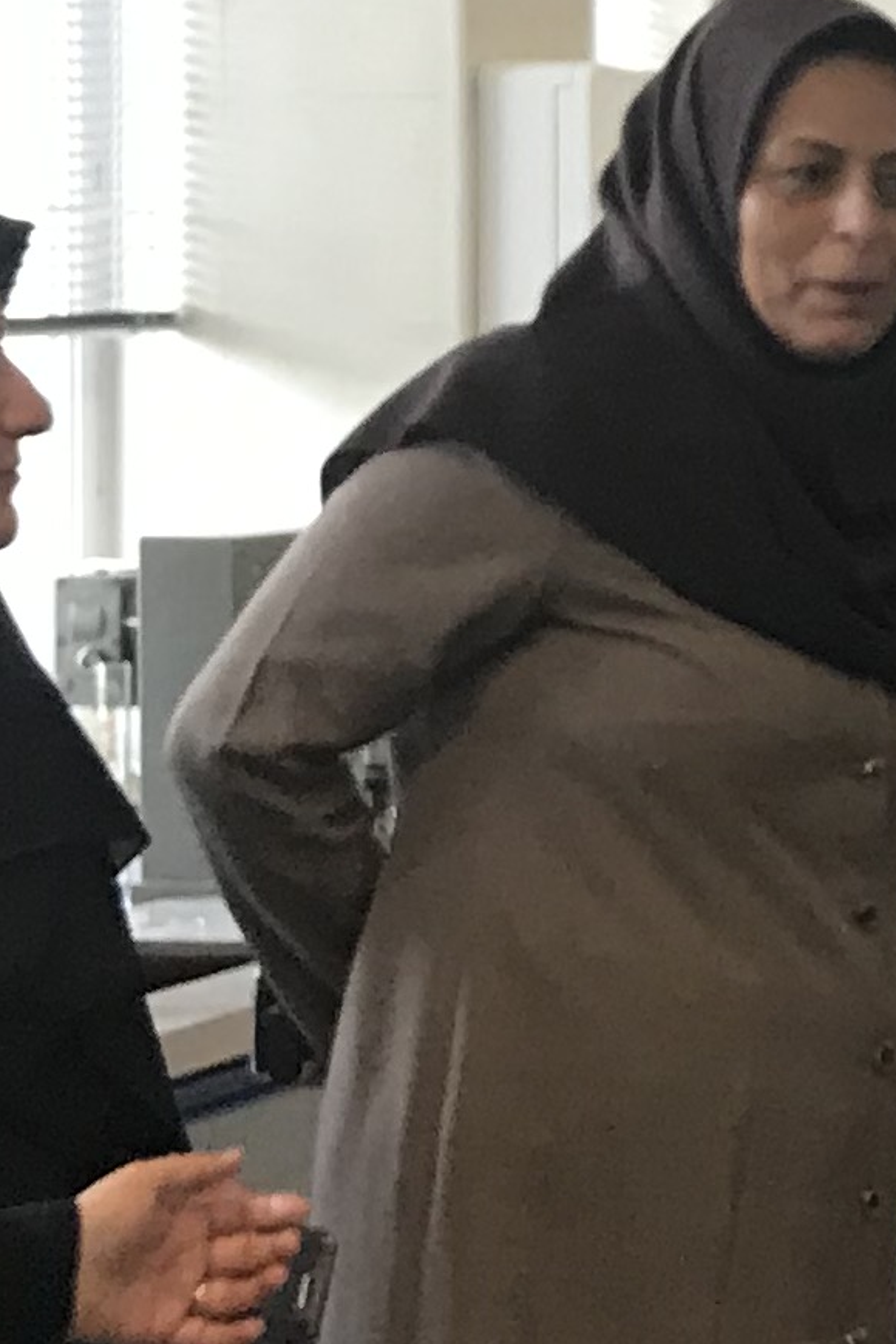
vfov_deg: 15.2
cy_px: 542
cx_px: 2025
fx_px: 5040
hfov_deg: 9.3
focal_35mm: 135
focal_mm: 3.99
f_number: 1.8
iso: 25
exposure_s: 1/33
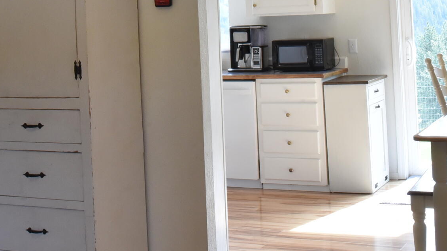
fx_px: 889
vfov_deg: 15.7
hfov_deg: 28.2
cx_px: 179
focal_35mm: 75
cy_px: -12
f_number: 20
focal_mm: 27
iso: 1800
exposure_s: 1/30
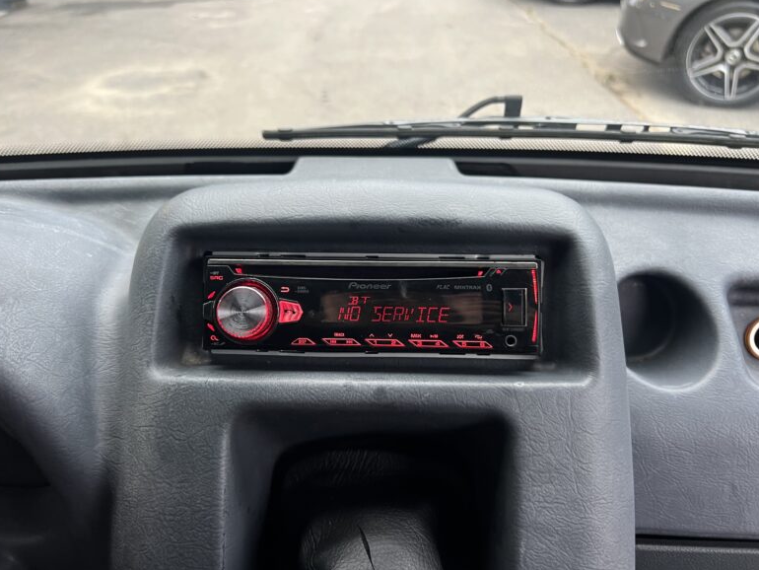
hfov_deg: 65.3
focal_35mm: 27
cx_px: 368
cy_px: 285
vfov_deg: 51.4
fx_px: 592
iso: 125
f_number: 1.5
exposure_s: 1/79
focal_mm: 5.7
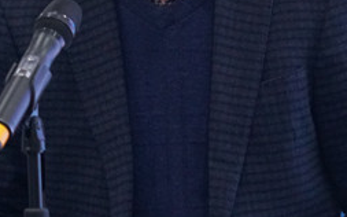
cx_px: 171
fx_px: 6997
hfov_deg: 2.8
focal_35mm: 740
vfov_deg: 1.8
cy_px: -82
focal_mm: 230
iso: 6400
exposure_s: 1/100
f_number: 6.3
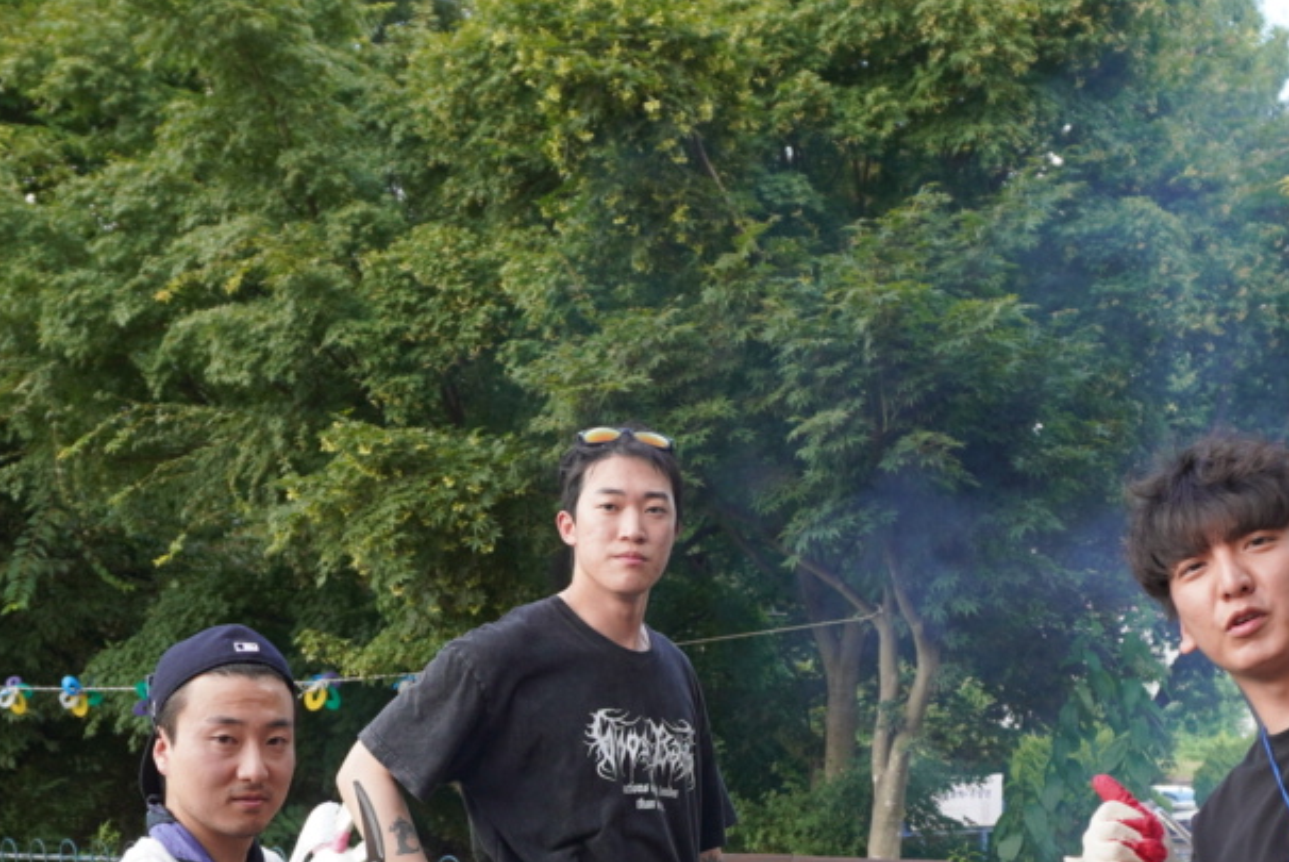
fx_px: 2293
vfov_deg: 20.7
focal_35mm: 64
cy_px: 828
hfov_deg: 31.3
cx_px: 508
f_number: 4
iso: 160
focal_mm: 16
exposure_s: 1/160
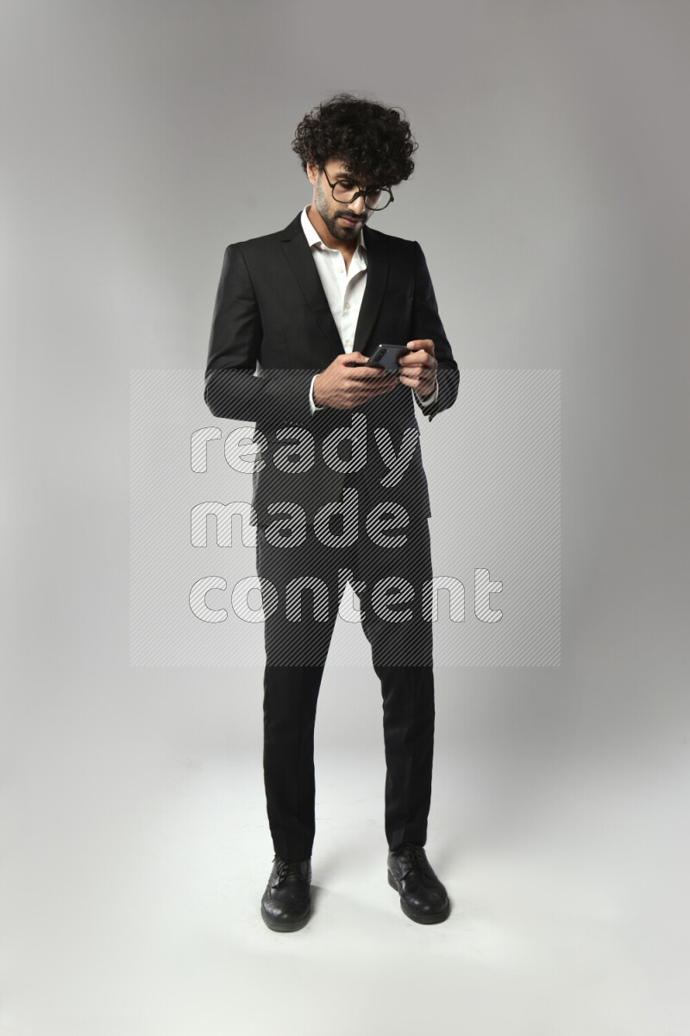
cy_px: 518
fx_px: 1150
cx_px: 345
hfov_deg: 33.4
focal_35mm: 40
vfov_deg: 48.5
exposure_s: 1/125
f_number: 5.6
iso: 400
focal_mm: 40
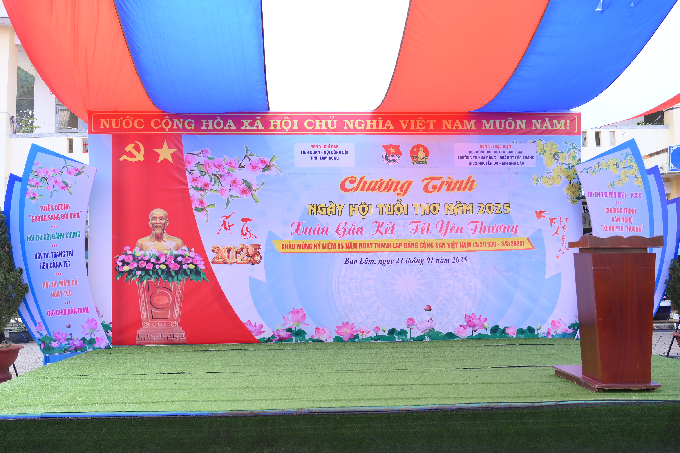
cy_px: 226
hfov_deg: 54.4
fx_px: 661
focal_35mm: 35
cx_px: 340
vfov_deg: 37.9
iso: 200
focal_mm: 35
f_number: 4
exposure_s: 1/160
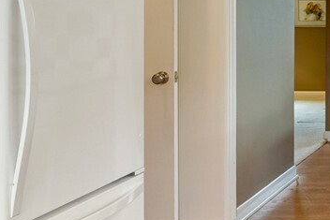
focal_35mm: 79
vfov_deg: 16.8
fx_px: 728
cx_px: 508
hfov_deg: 21.2
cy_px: -4
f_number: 9
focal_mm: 16.5
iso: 400
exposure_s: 1/500
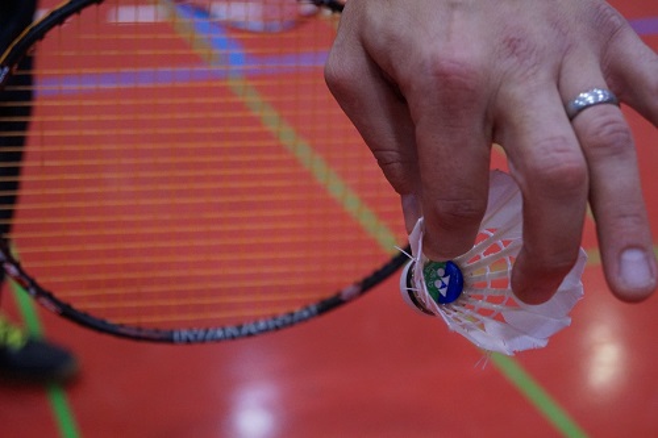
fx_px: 1370
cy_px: 219
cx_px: 329
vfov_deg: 18.2
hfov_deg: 27.0
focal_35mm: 75
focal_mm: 50
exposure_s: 1/160
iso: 3200
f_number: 5.6
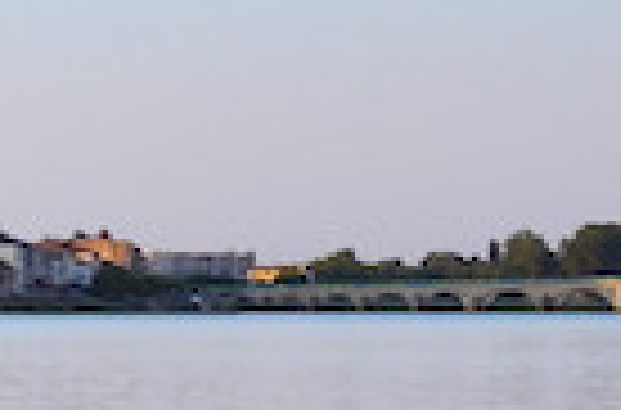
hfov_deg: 8.1
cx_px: -1260
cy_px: 225
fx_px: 3713
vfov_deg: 6.3
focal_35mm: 216
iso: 160
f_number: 3.8
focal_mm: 22
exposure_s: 1/500
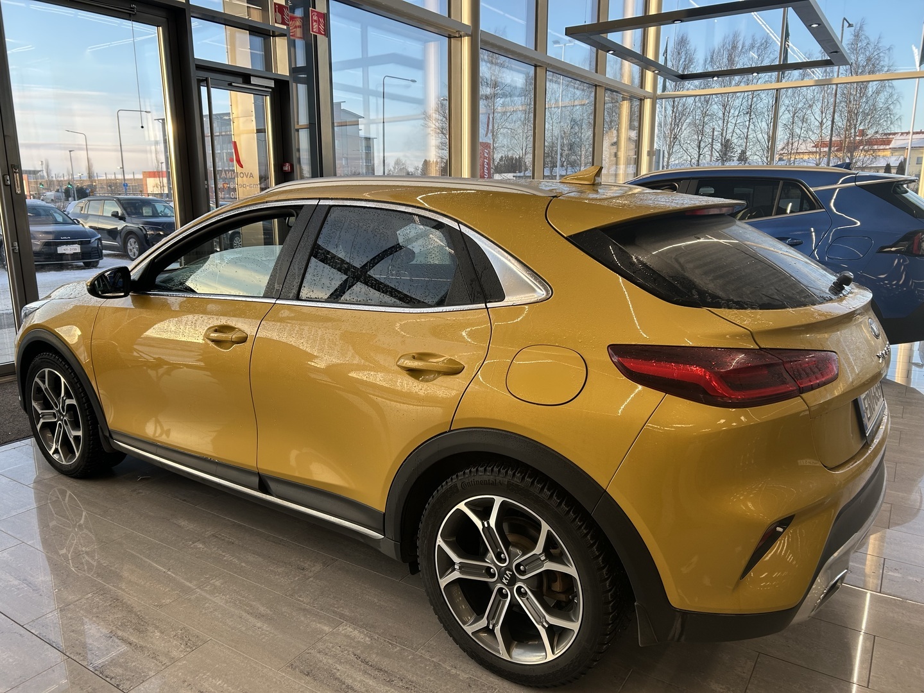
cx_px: 462
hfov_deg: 67.3
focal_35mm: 26
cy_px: 346
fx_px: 694
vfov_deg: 53.1
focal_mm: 5.7
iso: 40
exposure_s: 1/266
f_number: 1.5
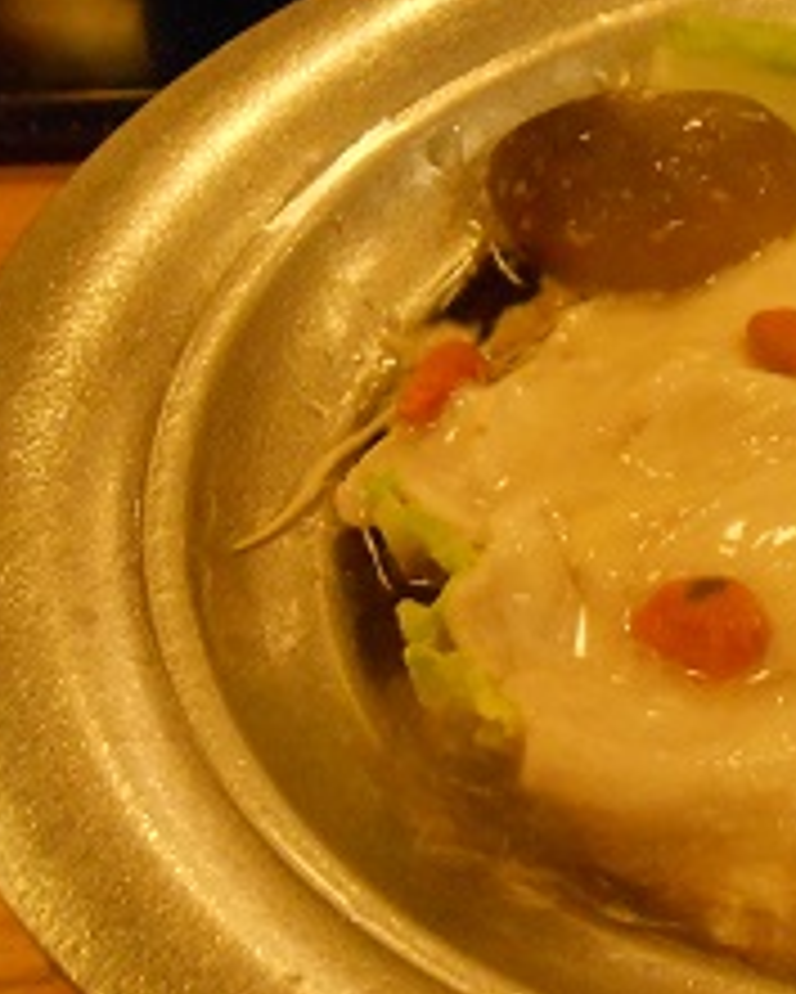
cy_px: 580
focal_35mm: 61
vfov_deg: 30.9
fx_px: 1795
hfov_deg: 22.9
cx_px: 965
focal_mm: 5.3
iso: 800
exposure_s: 1/10
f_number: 3.8
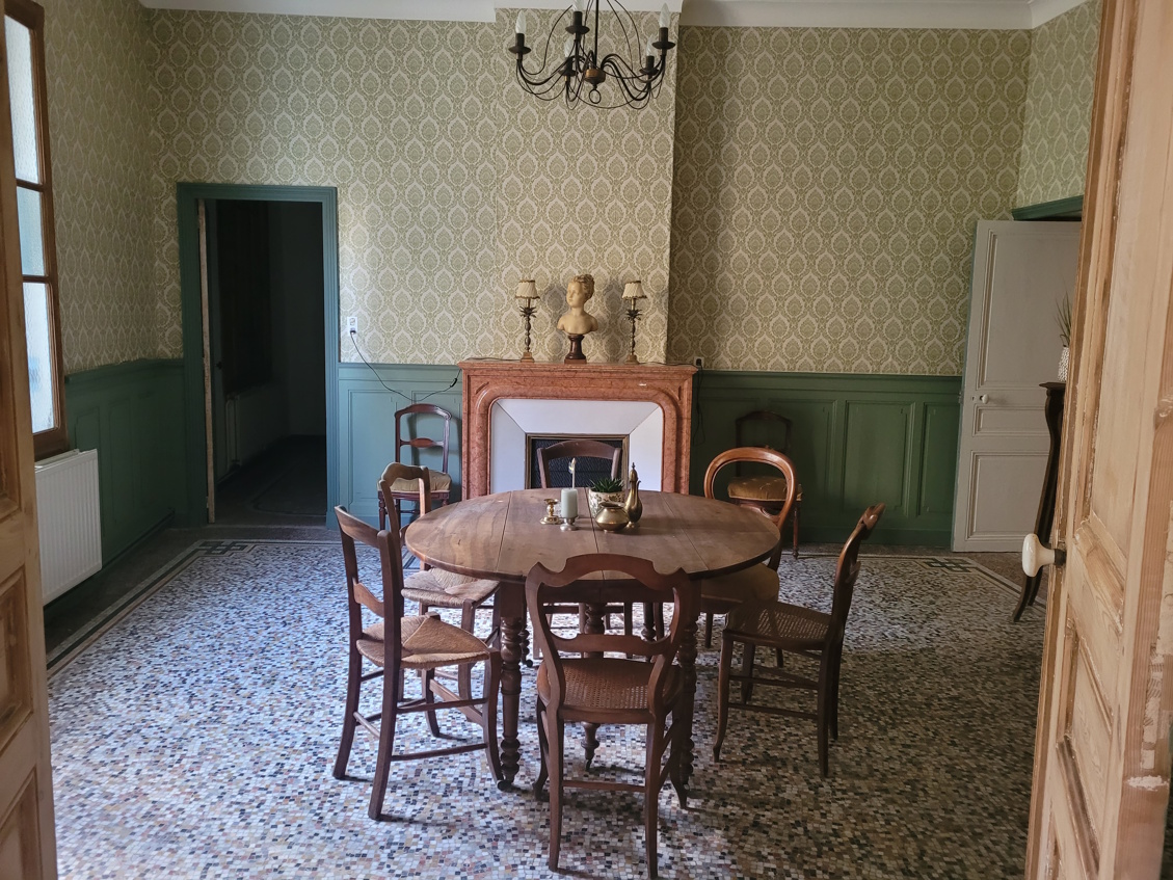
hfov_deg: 67.3
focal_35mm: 26
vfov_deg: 53.1
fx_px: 881
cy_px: 440
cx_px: 586
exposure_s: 1/50
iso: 640
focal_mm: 5.4
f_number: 1.8
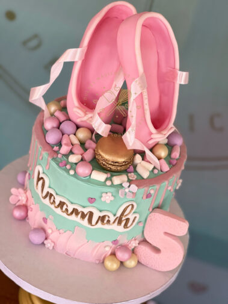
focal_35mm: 77
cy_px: 152
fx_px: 676
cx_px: 114
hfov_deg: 19.1
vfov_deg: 25.3
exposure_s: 1/121
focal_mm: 9
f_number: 2.8
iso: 50
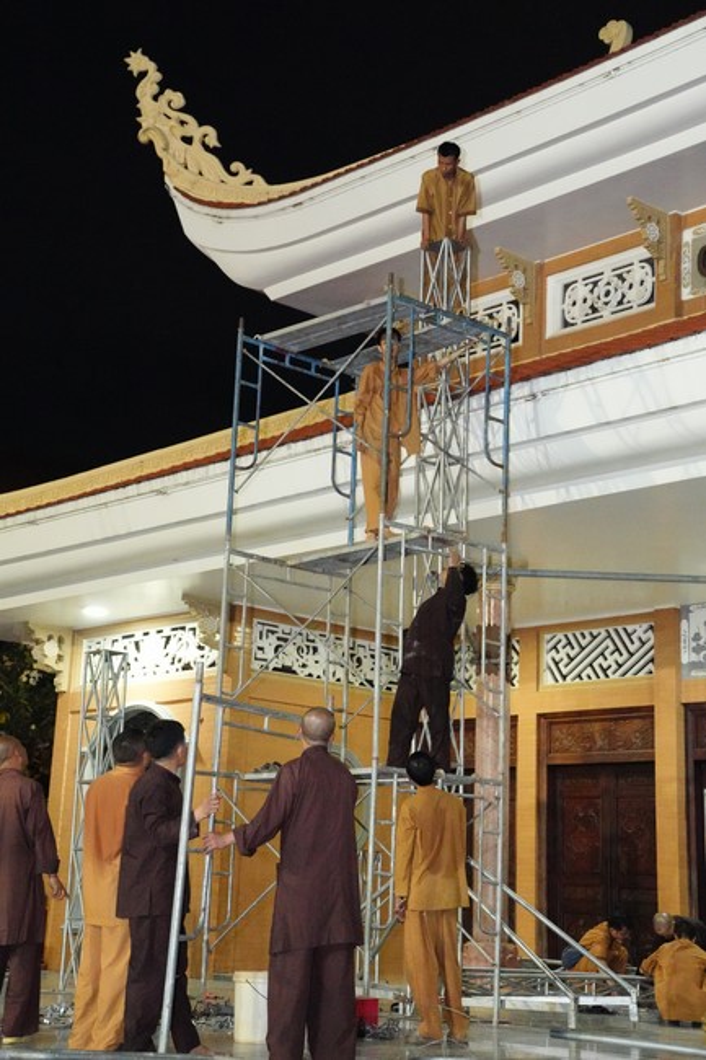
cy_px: 530
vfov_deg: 34.5
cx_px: 353
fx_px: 1707
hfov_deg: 23.4
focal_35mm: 58
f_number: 4.5
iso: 32000
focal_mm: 58
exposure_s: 1/250
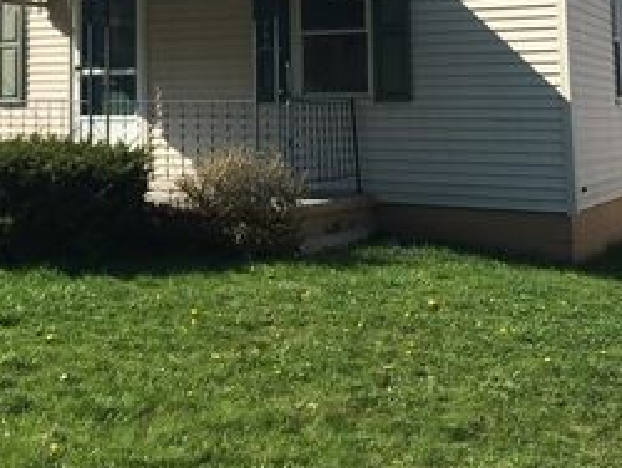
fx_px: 1043
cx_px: 254
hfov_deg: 33.1
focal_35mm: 58
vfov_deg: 24.5
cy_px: 36
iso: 25
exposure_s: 1/1166
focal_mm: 4.15
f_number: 2.2
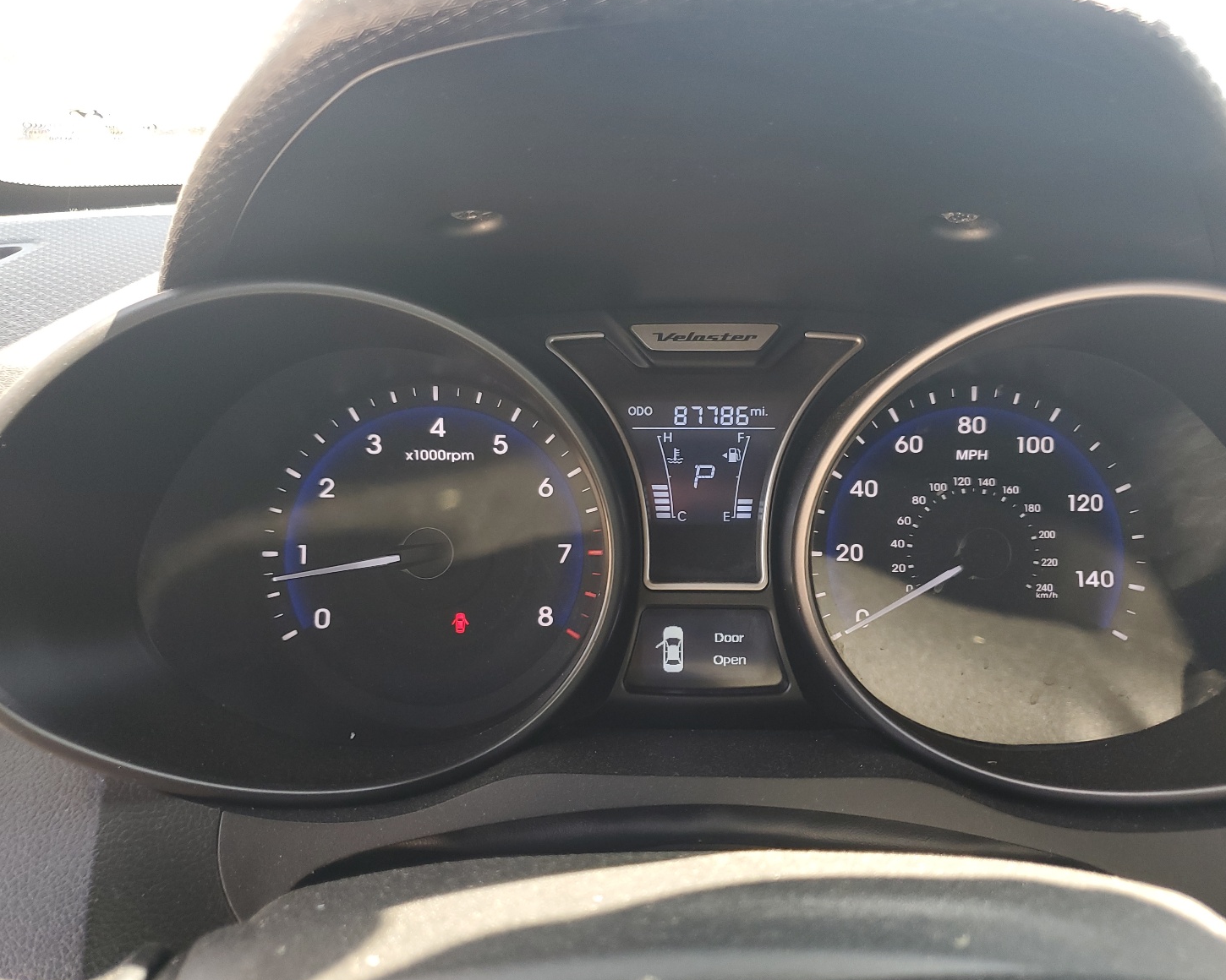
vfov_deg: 51.5
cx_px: 673
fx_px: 1016
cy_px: 482
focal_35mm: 28
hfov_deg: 62.1
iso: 61
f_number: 1.5
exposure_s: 1/120
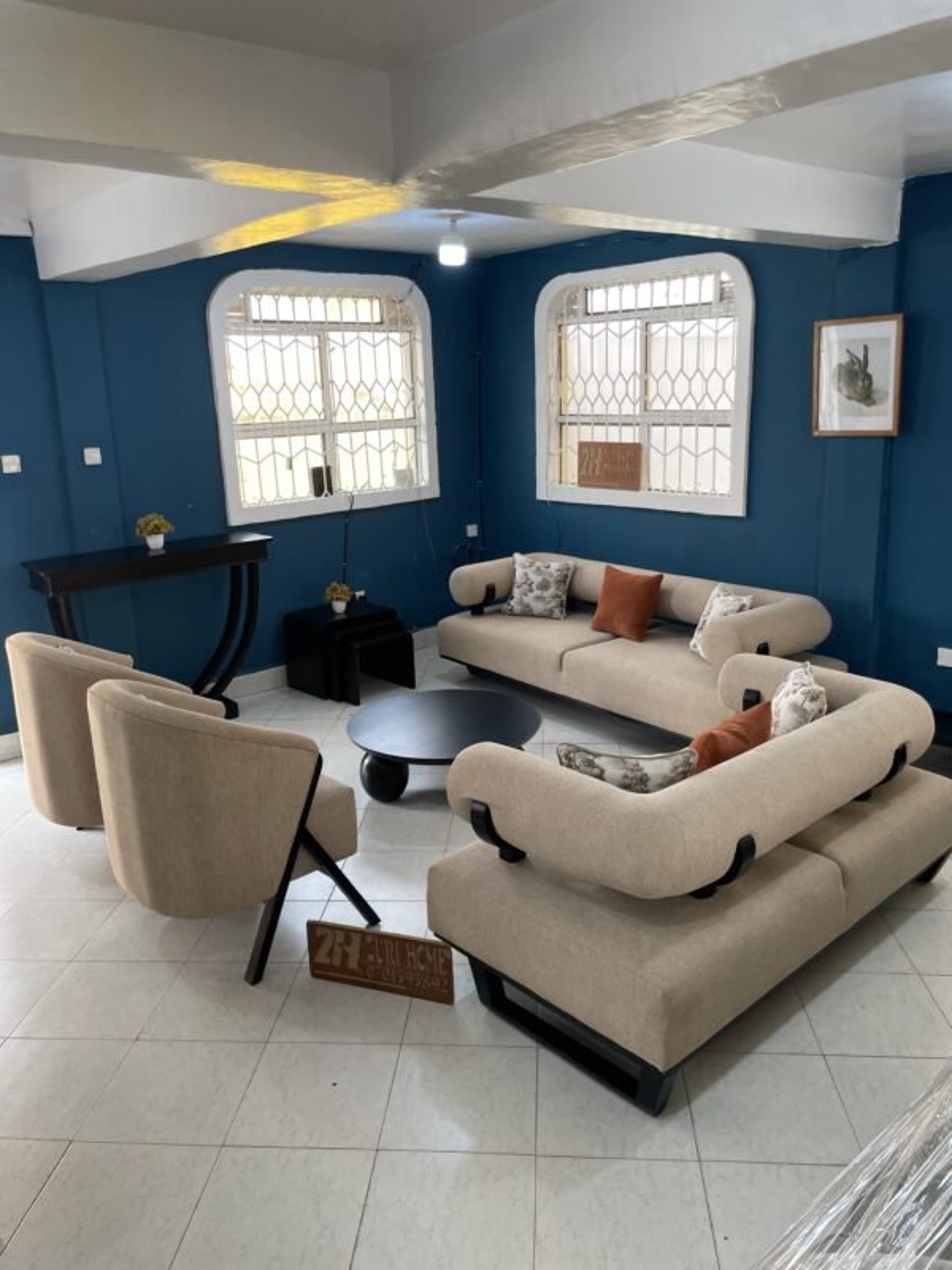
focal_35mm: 26
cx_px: 476
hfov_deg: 53.1
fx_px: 953
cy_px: 635
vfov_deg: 67.3
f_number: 1.6
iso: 50
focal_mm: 4.2
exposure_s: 1/100
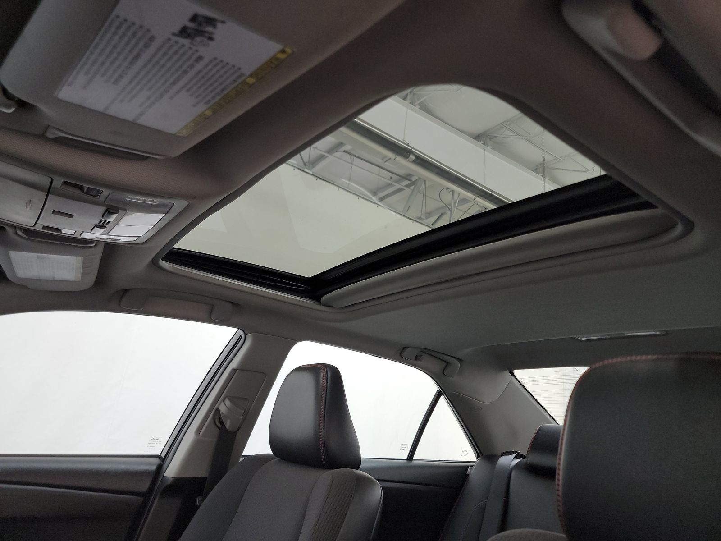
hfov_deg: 71.6
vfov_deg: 56.8
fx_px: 500
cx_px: 360
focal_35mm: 24
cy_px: 270
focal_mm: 6.7
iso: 585
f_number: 1.8
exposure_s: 1/59
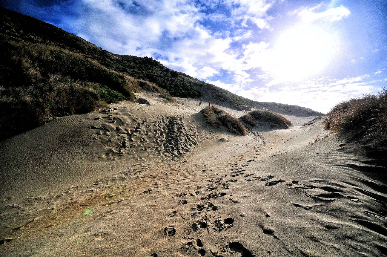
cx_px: 194
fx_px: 161
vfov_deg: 77.2
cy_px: 128
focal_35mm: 15
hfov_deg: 100.5
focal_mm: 10
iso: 200
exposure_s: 1/500
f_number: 8
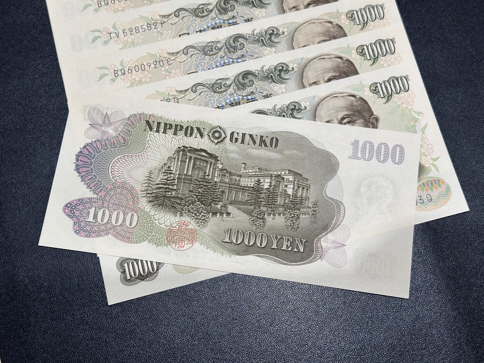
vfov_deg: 30.3
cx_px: 242
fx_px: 671
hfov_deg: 39.7
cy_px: 182
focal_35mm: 48
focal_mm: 6.86
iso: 80
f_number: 1.78
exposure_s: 1/50
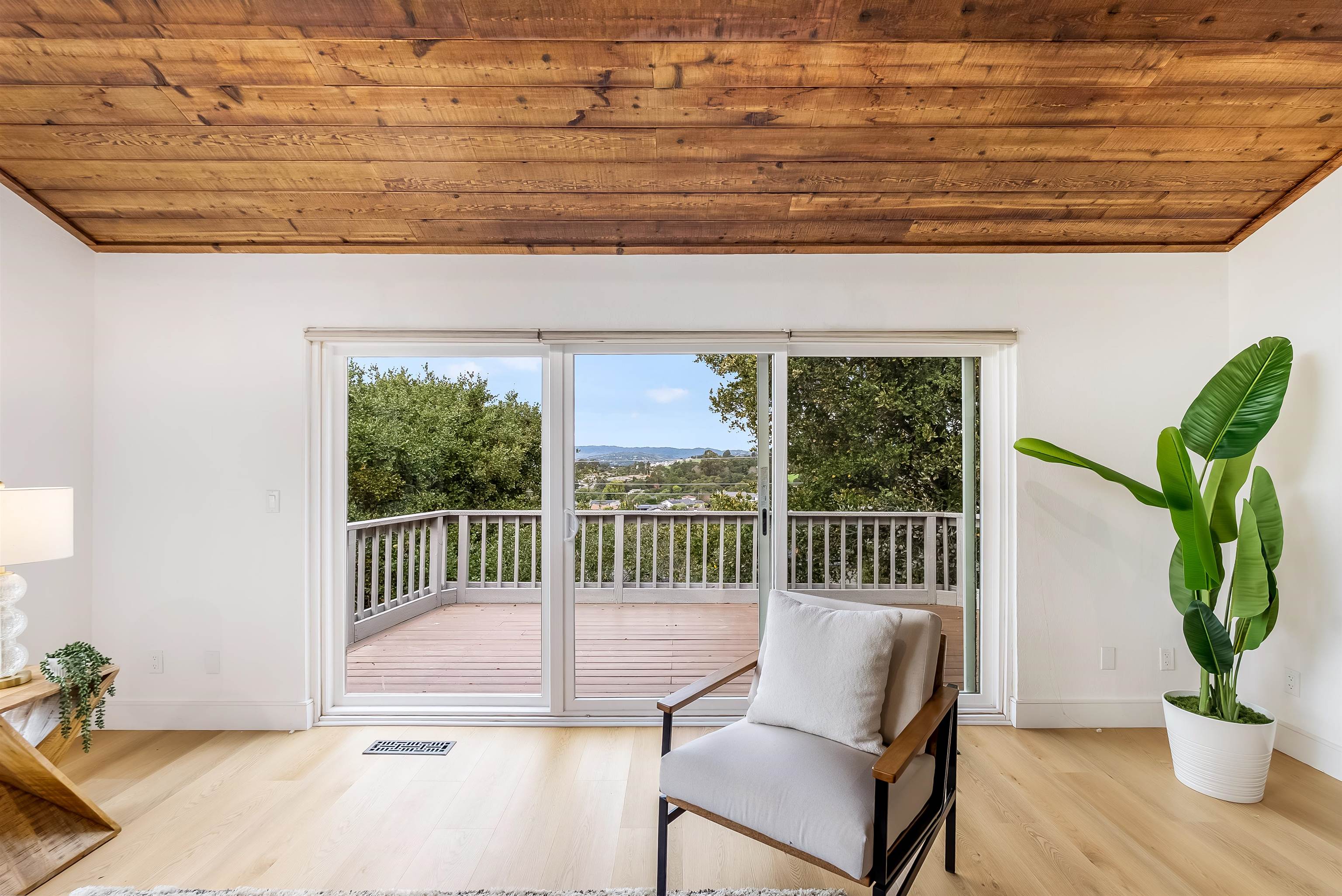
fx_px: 597
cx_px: 671
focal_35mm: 16
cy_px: 448
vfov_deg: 73.8
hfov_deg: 96.7
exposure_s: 1/30
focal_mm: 16
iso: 800
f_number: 7.1
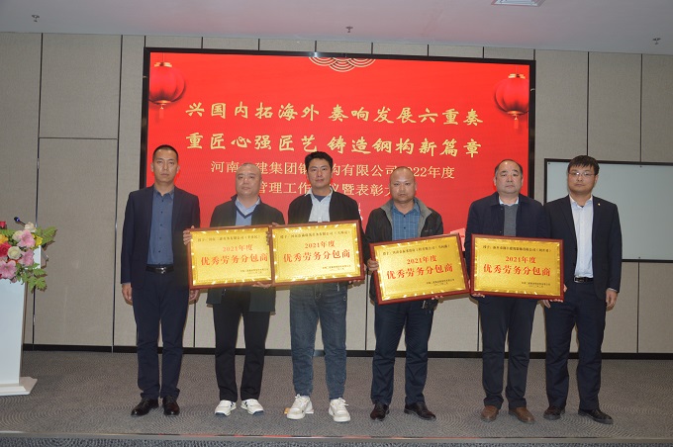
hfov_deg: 59.5
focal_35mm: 32
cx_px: 336
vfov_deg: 41.6
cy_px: 224
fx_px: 588
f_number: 3.8
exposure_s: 1/60
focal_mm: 21
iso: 400
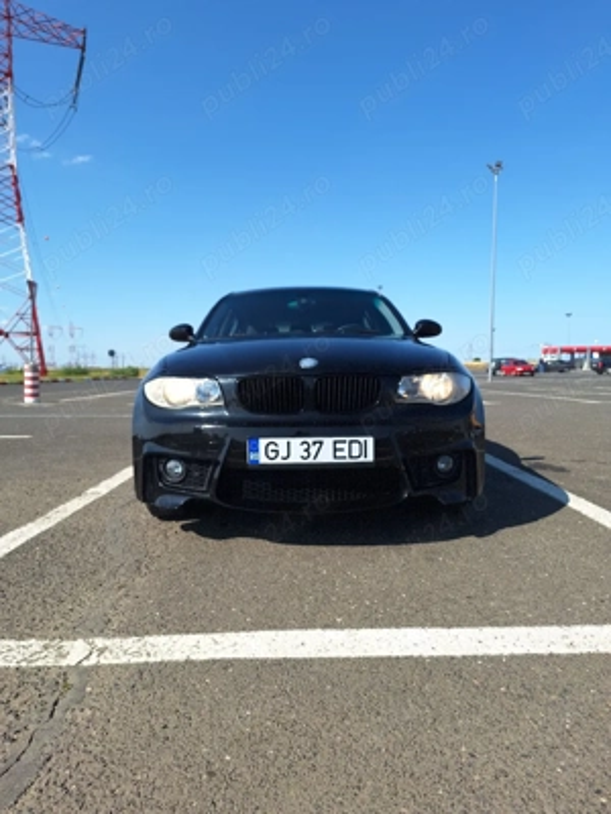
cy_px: 407
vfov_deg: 73.9
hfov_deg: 58.9
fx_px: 541
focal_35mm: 23
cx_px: 306
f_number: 1.8
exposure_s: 1/1667
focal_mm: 5.54
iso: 40
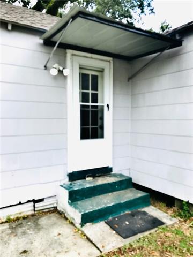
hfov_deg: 49.7
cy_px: 128
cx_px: 96
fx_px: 208
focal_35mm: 28
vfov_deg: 63.4
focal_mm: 3.99
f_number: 1.8
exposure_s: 1/669
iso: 20
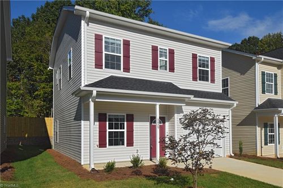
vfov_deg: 50.4
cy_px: 94
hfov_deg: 70.5
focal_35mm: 26
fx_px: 200
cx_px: 142
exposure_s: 1/500
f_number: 11
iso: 200
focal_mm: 17
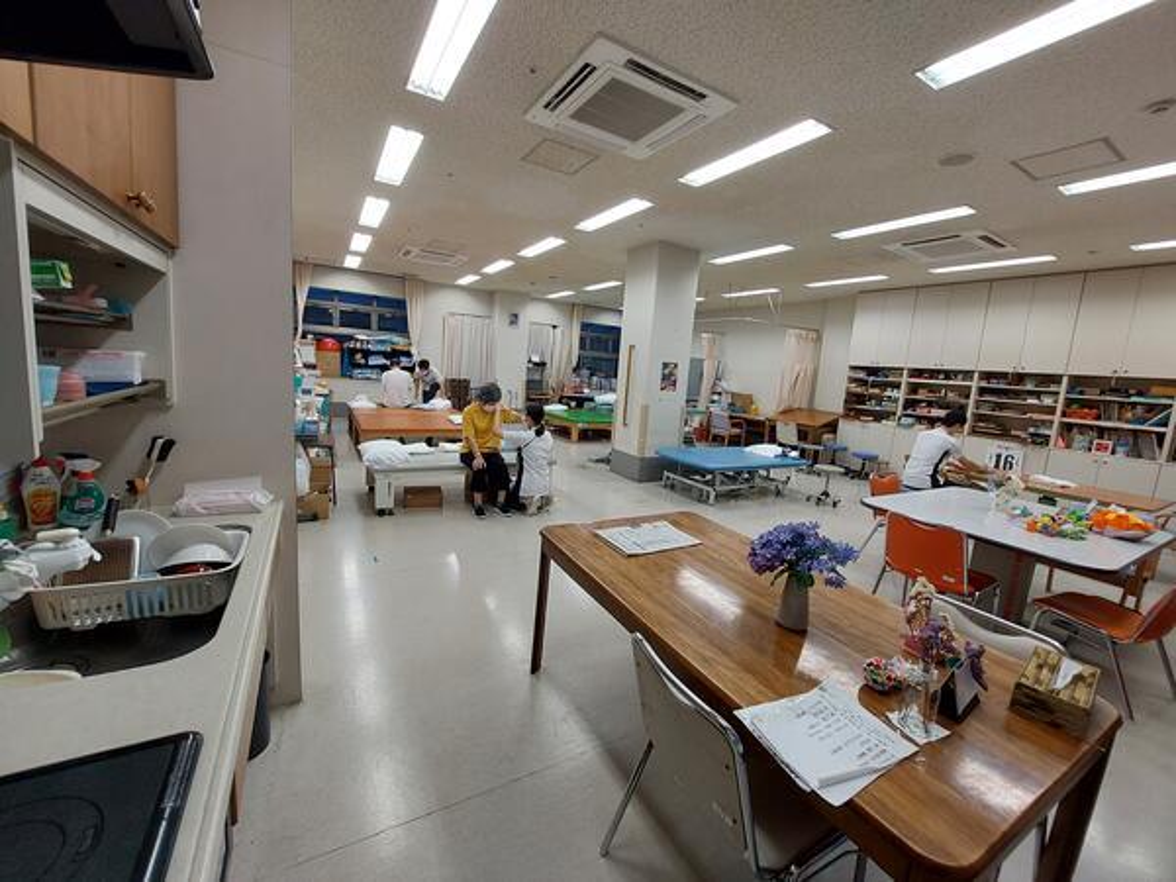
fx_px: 442
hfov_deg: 106.2
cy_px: 441
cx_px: 588
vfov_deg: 89.9
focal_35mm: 13
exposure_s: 1/50
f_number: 2.2
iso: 80
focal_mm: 1.74
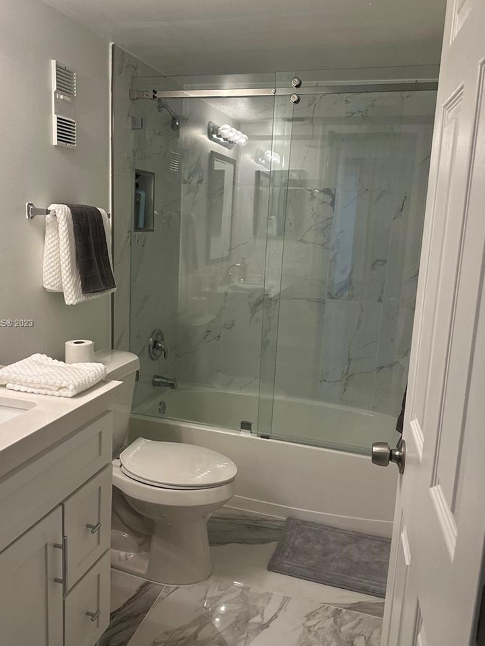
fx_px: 560
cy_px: 324
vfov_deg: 60.0
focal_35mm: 30
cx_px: 213
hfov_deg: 46.7
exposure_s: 1/120
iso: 200
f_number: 1.78
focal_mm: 6.86
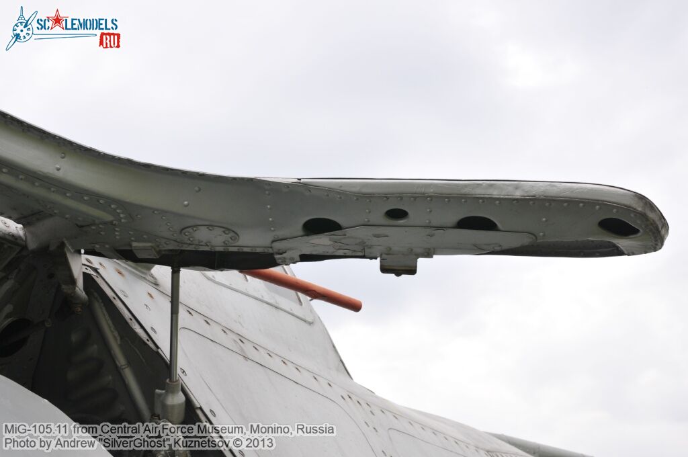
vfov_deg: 25.7
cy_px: 228
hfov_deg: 37.9
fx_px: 1002
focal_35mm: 52
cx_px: 344
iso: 400
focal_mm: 35
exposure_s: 1/160
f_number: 10
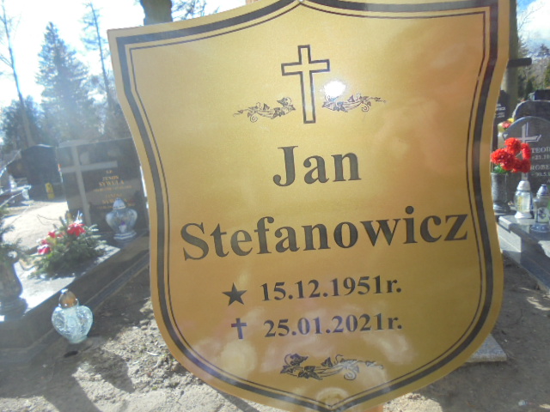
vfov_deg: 53.1
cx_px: 275
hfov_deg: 67.3
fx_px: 413
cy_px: 206
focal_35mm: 26
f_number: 3.5
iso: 100
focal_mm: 4.6
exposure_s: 1/320
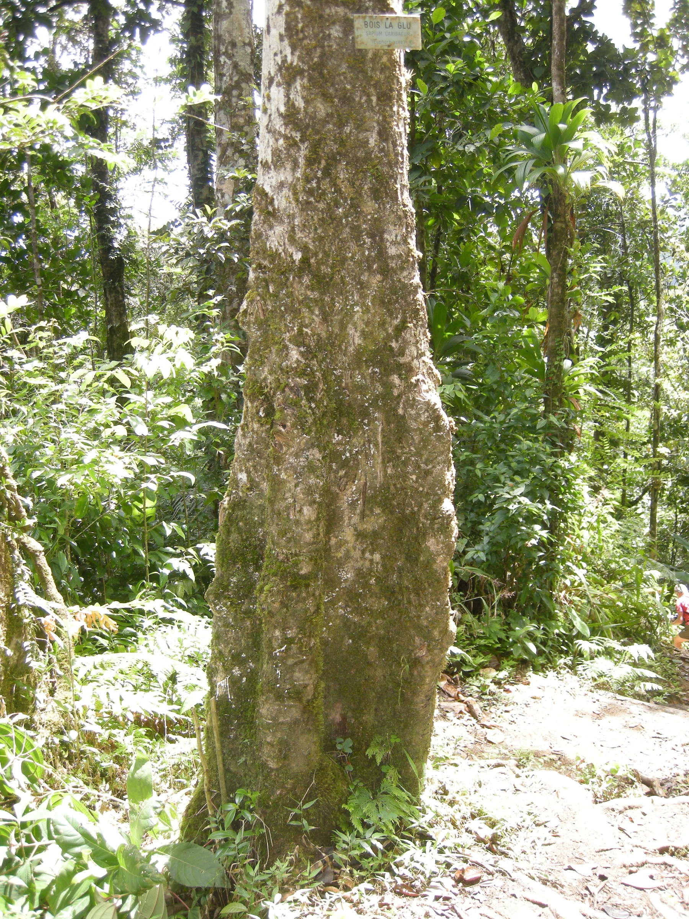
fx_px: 929
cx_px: 344
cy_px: 460
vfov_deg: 52.6
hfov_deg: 40.7
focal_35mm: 35
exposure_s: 1/65
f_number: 2.7
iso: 85
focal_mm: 7.5
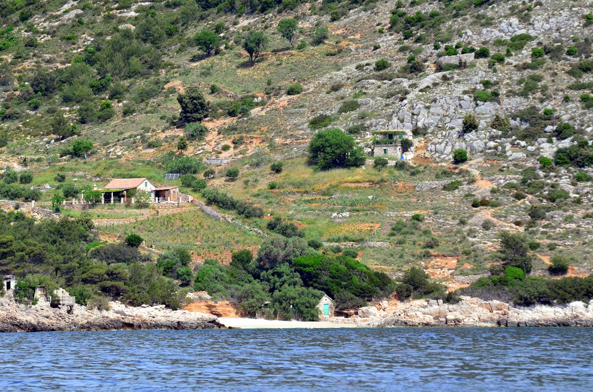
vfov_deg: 4.6
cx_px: 296
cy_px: 196
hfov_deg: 6.9
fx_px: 4930
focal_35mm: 300
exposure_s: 1/8000
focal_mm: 200
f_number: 6.3
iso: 2000
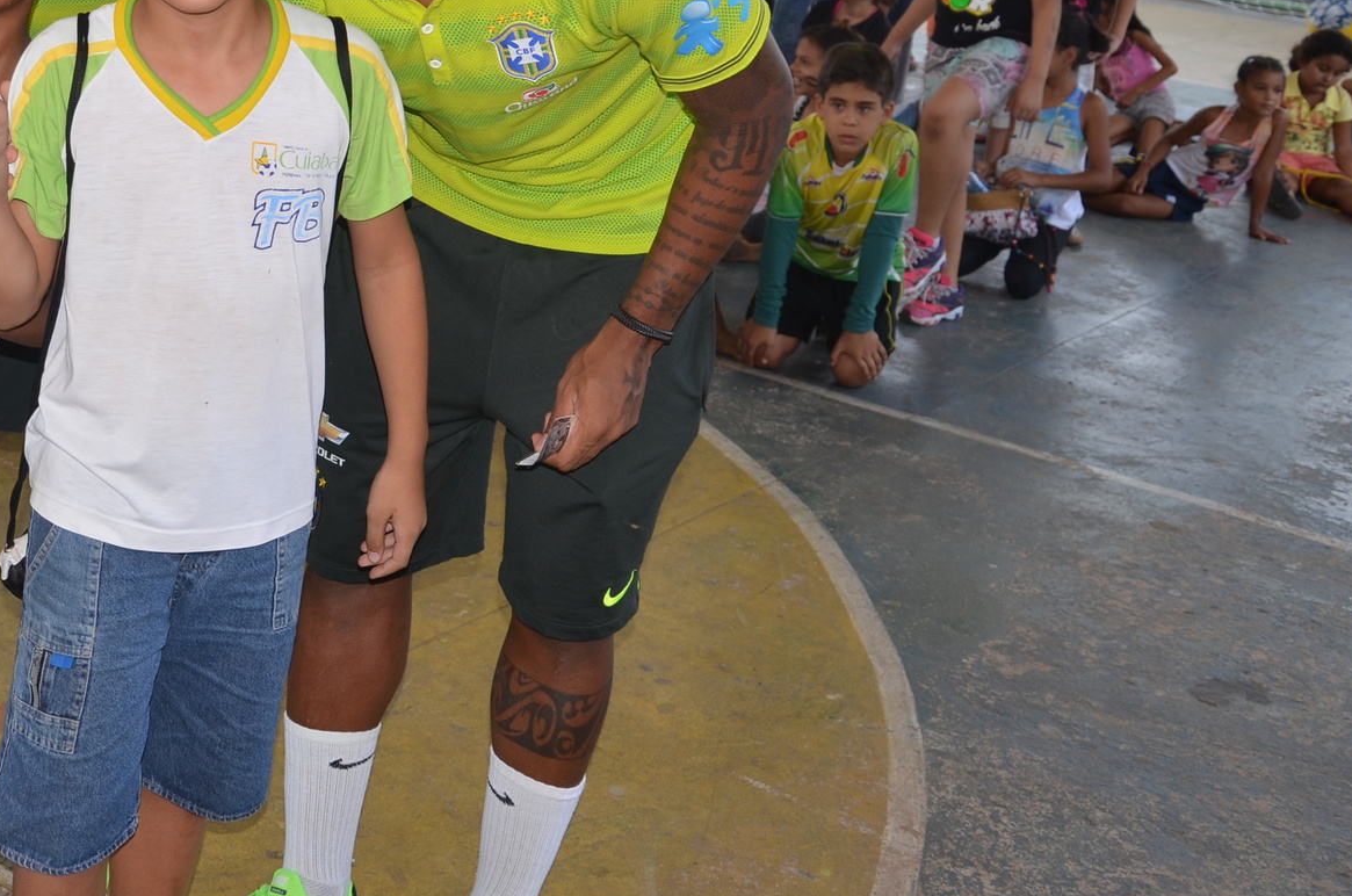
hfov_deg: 33.3
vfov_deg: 22.9
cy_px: 151
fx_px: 2174
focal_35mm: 58
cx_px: 217
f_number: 3.8
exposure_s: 1/200
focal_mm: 22
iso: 160
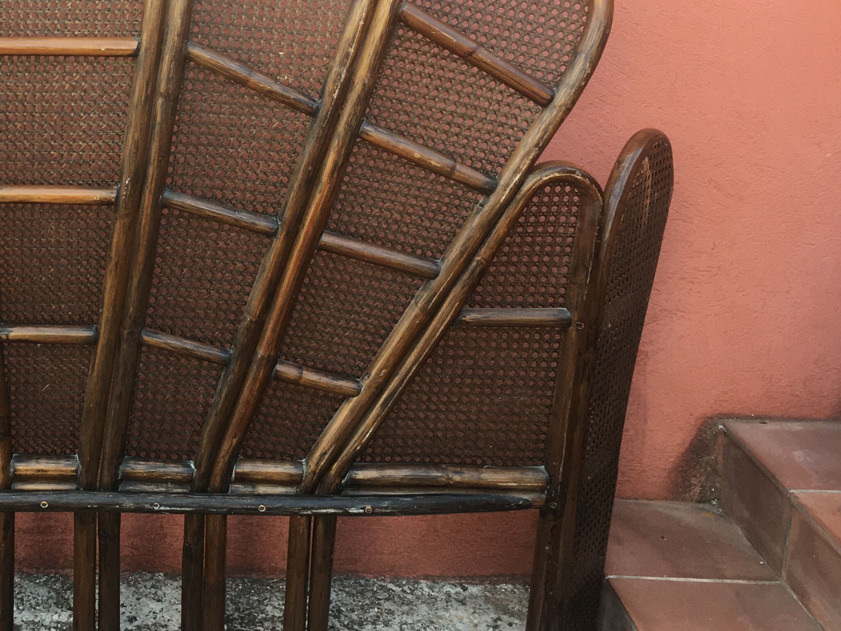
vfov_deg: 25.2
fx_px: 1385
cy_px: 125
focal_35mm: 57
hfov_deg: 32.3
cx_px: 102
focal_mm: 4.15
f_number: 2.2
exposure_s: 1/100
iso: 40
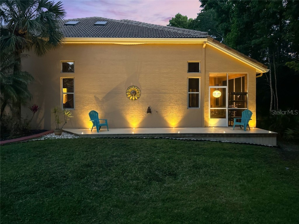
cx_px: 150
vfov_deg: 53.1
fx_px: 225
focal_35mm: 26
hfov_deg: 67.3
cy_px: 112
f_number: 1.5
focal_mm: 5.7
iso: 640
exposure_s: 1/30
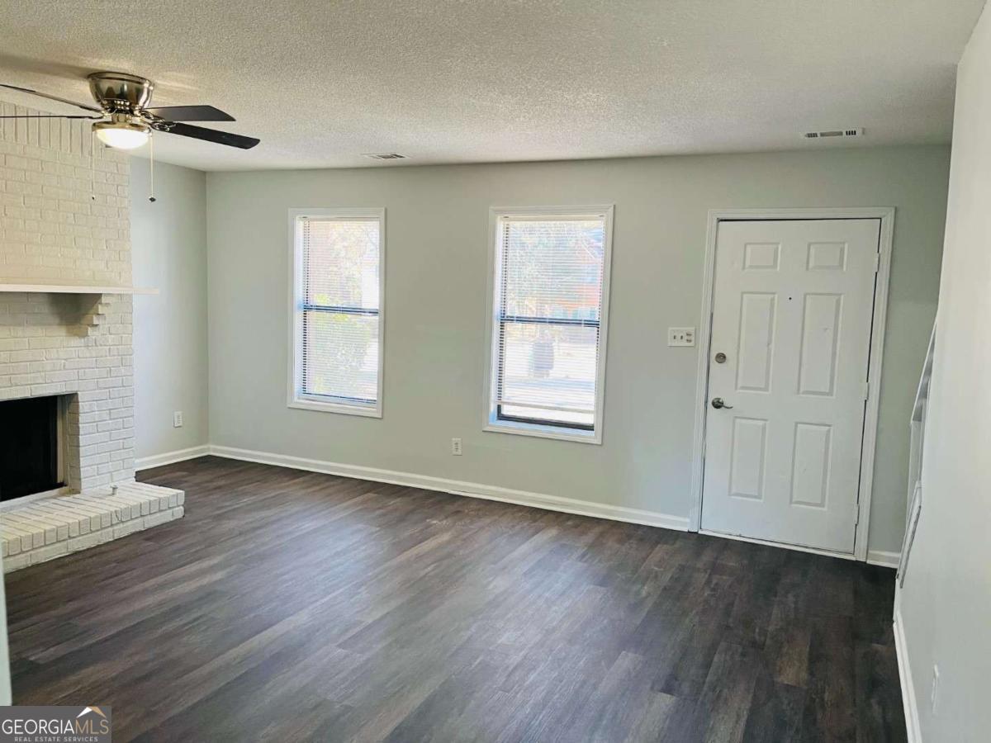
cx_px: 496
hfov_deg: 67.3
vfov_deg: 53.1
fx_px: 744
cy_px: 372
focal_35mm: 26
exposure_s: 1/81
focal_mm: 5.1
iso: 125
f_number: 1.6
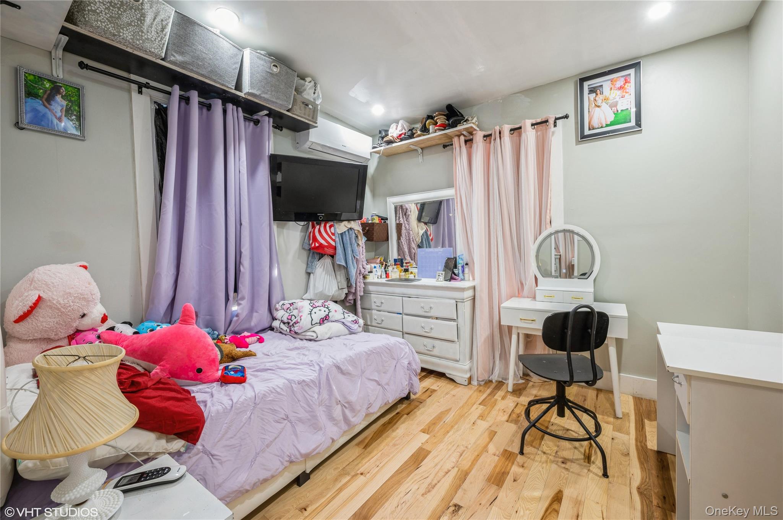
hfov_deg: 104.3
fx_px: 304
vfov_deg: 81.1
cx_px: 392
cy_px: 260
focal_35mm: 14
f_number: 11
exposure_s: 1/1.25
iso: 200
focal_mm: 14
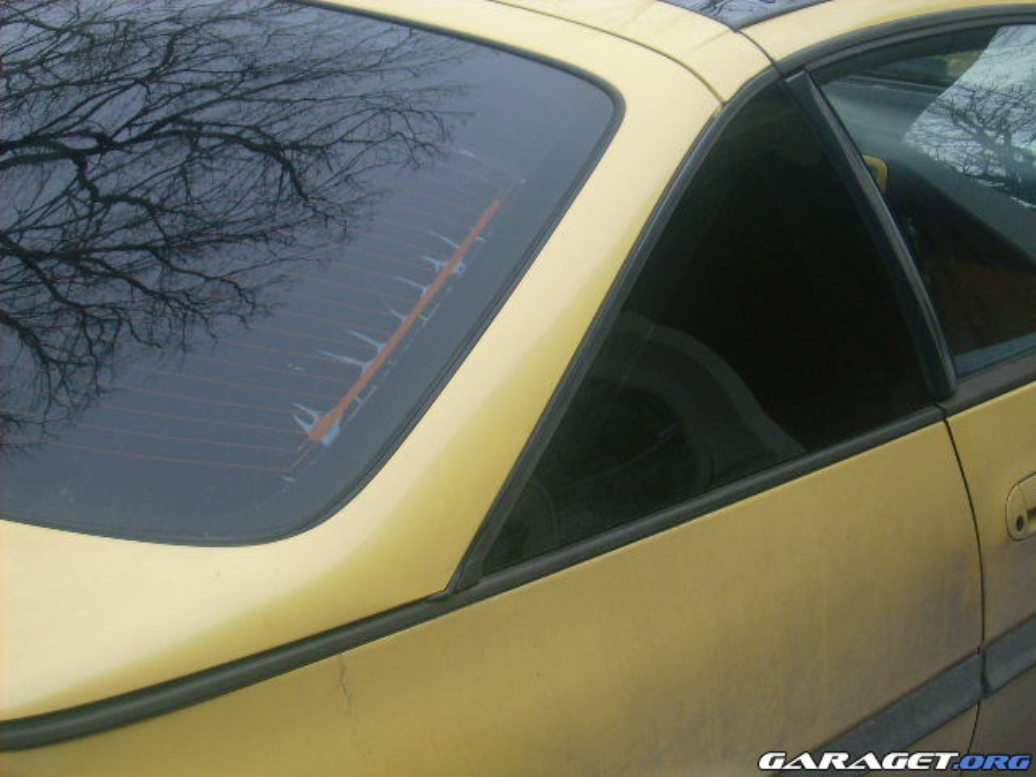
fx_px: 2514
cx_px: 518
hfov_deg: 23.3
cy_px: 388
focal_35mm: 84
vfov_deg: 17.6
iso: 50
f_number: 4.3
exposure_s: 1/192
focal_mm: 13.96
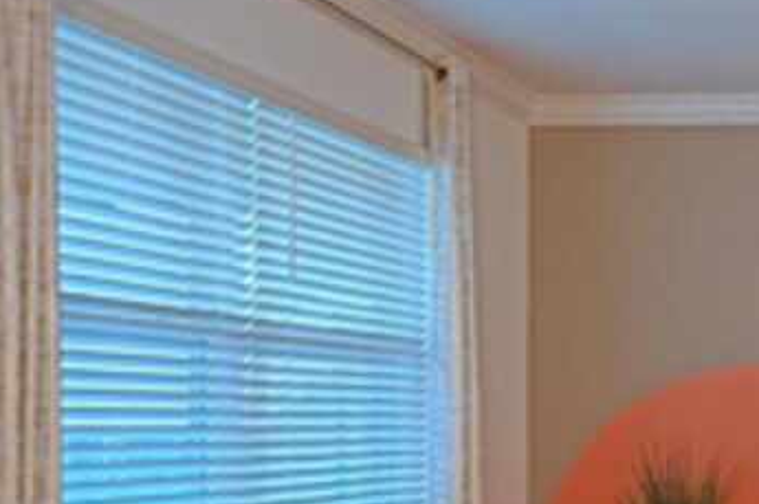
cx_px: 1054
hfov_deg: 28.8
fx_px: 1095
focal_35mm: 52
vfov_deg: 25.4
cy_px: 412
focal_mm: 14
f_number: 2.8
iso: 560
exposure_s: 1/125
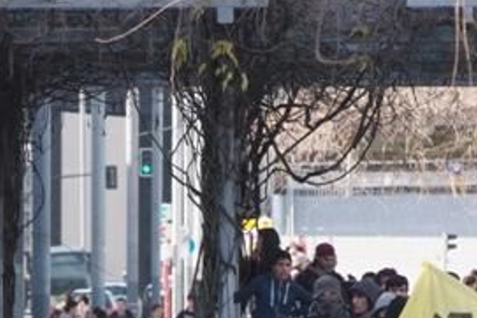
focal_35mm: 621
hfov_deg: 3.3
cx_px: -70
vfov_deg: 2.2
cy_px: 355
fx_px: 8228
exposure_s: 1/250
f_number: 6.3
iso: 500
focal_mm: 175
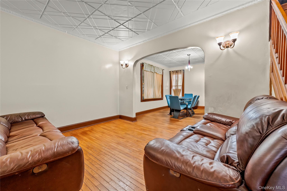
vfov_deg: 81.2
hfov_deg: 104.3
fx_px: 112
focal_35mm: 14
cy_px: 96
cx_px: 144
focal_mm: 14
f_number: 8
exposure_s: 1/5
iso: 800
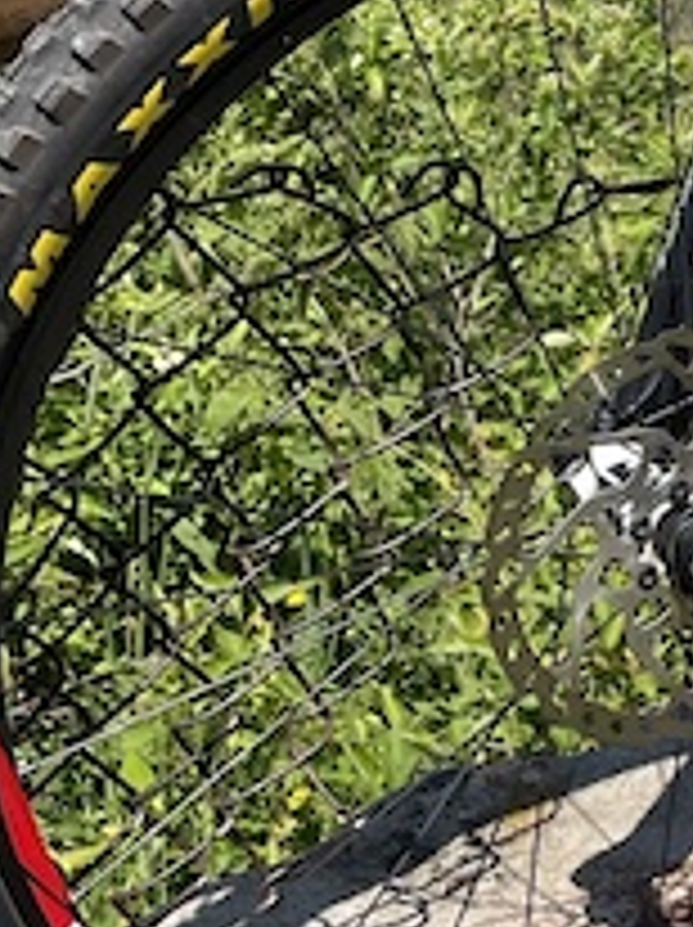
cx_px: 1053
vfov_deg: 18.5
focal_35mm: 101
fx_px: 2702
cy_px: -180
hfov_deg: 13.7
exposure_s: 1/2882
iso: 32
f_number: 1.6
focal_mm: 4.2
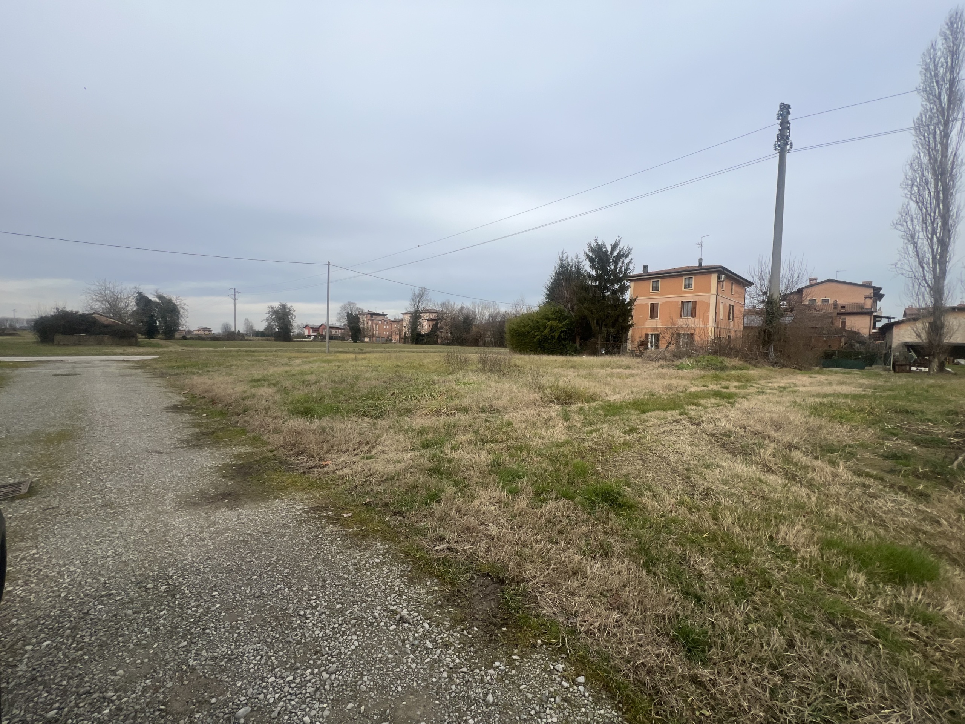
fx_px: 362
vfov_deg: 89.9
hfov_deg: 106.2
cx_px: 482
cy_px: 362
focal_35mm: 13
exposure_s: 1/919
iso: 32
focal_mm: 1.57
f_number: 1.8
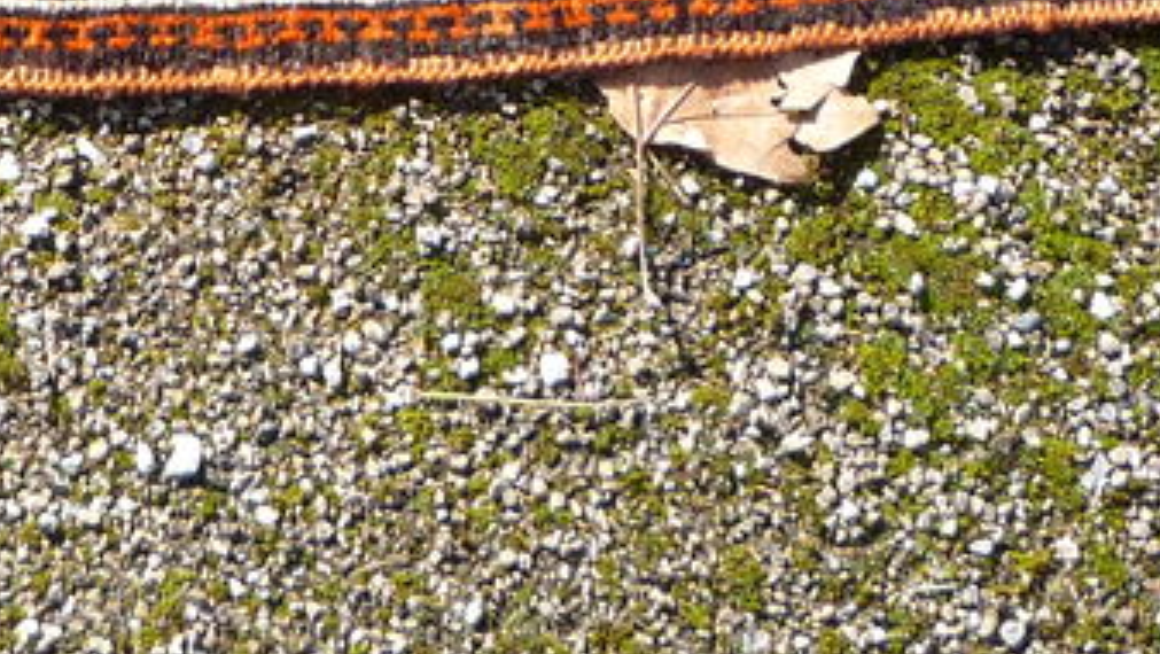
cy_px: -527
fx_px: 2985
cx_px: 96
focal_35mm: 97
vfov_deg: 11.6
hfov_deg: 21.5
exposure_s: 1/200
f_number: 4
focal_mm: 5.2
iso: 100
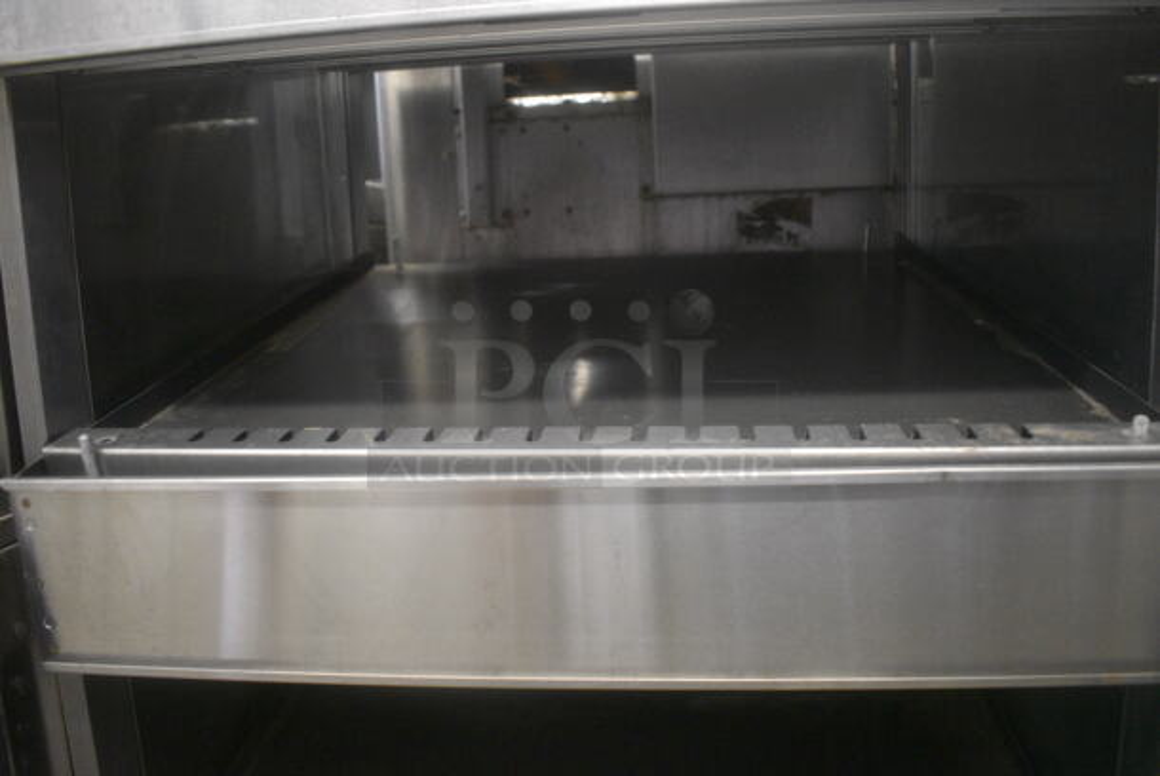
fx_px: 871
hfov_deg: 67.3
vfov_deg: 48.0
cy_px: 388
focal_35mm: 27
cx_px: 580
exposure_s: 1/125
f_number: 3.5
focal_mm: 18
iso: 4000
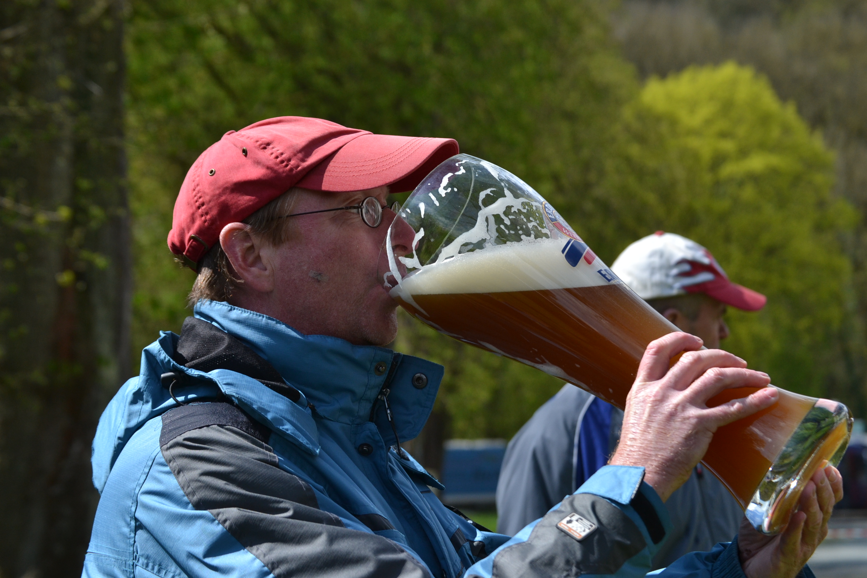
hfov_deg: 22.6
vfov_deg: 15.2
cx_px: 434
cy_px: 289
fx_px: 2167
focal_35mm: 90
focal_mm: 60
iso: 400
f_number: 5.6
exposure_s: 1/1600
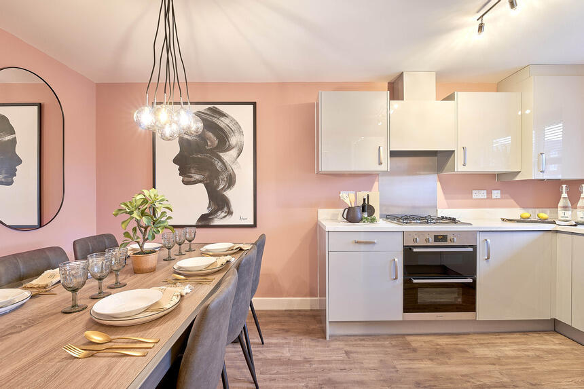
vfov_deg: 72.4
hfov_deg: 95.3
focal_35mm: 16
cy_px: 194
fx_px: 266
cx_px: 292
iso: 100
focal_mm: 16.4
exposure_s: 1.6
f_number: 10
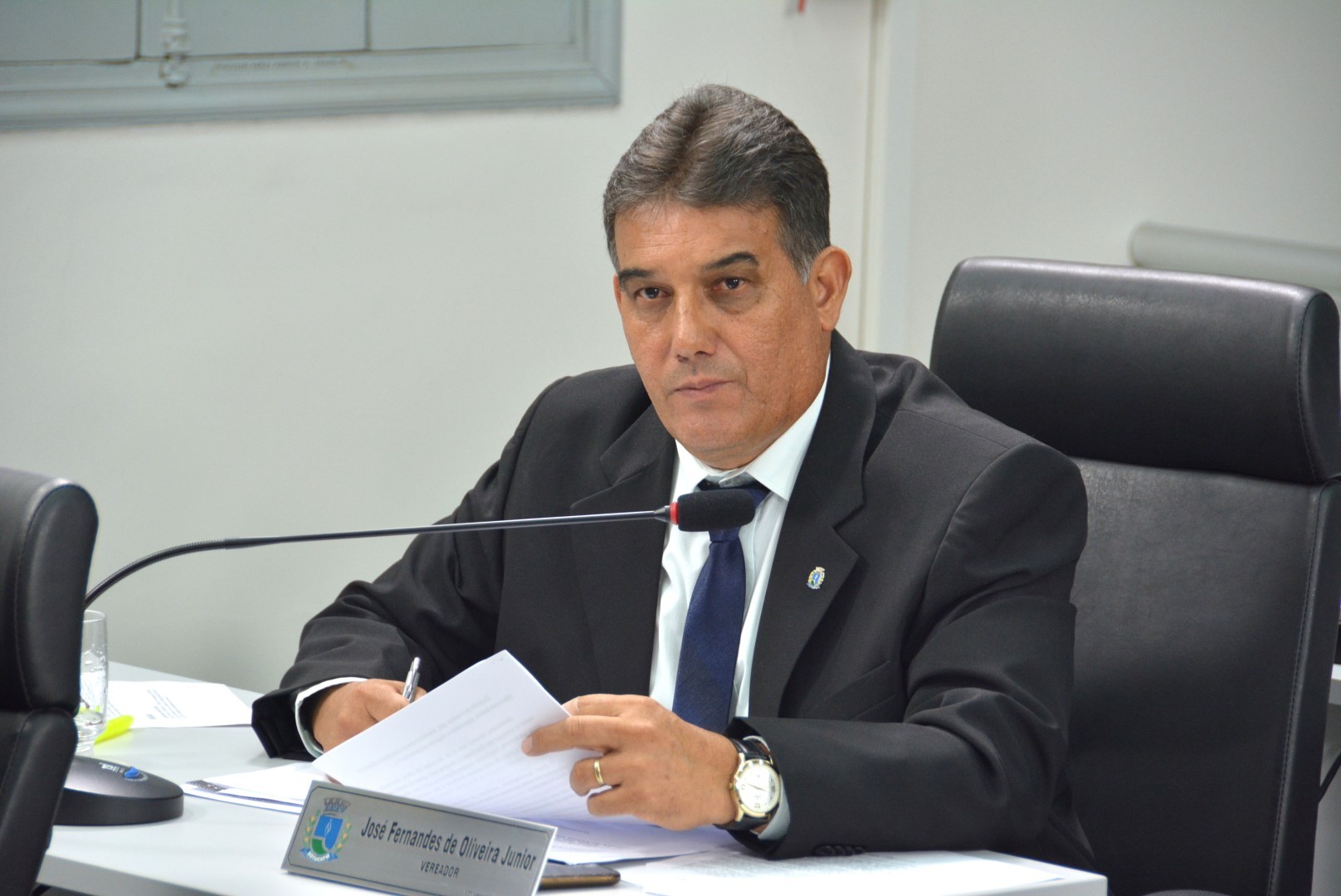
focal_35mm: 225
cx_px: 670
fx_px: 8387
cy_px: 448
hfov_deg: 9.1
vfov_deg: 6.1
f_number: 5.6
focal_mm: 150
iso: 900
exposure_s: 1/125
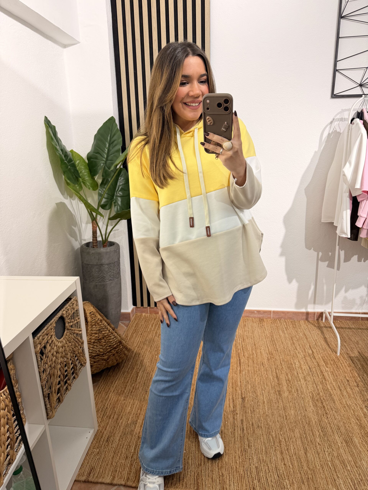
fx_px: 340
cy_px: 245
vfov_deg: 71.6
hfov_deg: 56.8
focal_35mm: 24
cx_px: 184
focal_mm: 6.76
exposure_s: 1/100
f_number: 1.78
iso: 64
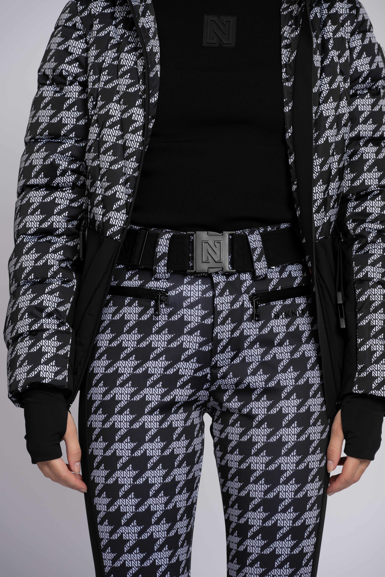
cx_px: 192
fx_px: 1925
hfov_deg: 11.4
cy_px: 288
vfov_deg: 17.1
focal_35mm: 120
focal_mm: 120
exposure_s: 1/200
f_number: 7.1
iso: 125
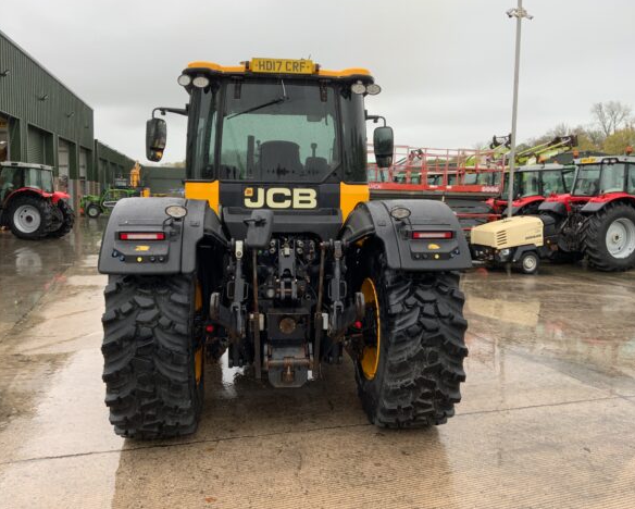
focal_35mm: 31
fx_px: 583
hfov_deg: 57.1
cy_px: 250
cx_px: 310
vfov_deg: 47.2
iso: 32
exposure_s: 1/122
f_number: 1.8
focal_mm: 3
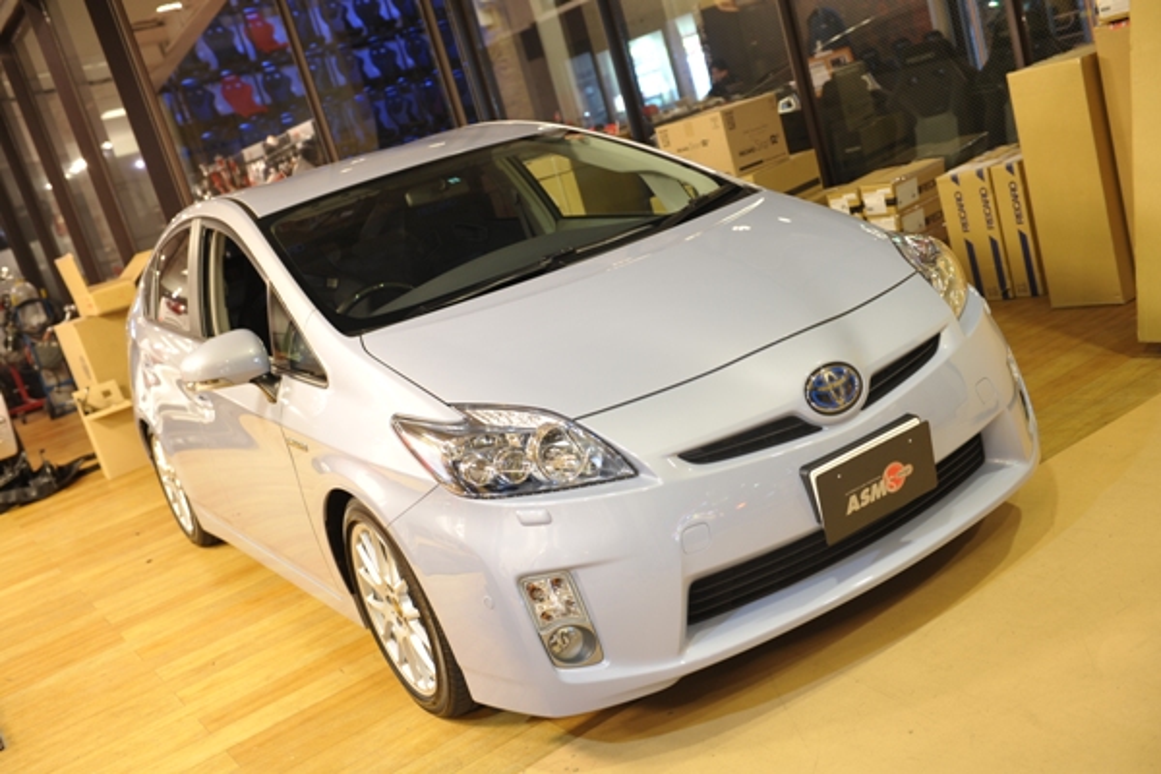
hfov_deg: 50.7
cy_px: 387
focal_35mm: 38
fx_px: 1225
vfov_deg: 35.1
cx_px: 580
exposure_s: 1/2
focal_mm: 38
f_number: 3.5
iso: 400
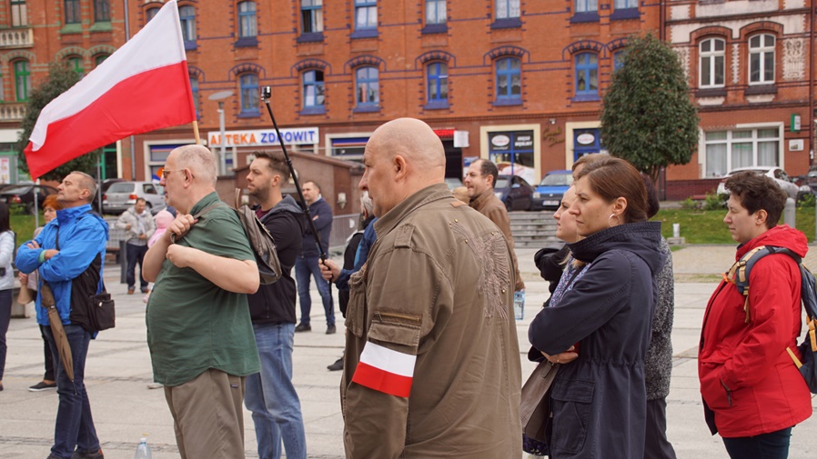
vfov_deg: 19.1
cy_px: 264
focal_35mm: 63
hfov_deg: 33.3
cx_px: 408
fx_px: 1365
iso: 100
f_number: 4.5
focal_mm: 40
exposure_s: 1/200
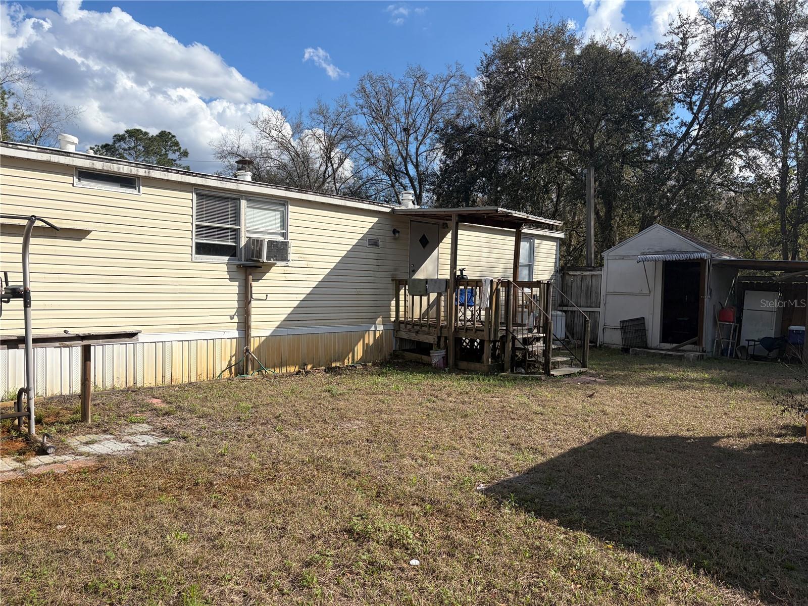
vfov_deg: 53.1
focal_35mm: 26
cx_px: 404
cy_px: 303
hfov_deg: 67.3
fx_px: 607
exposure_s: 1/6329
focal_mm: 5.96
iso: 64
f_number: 1.6
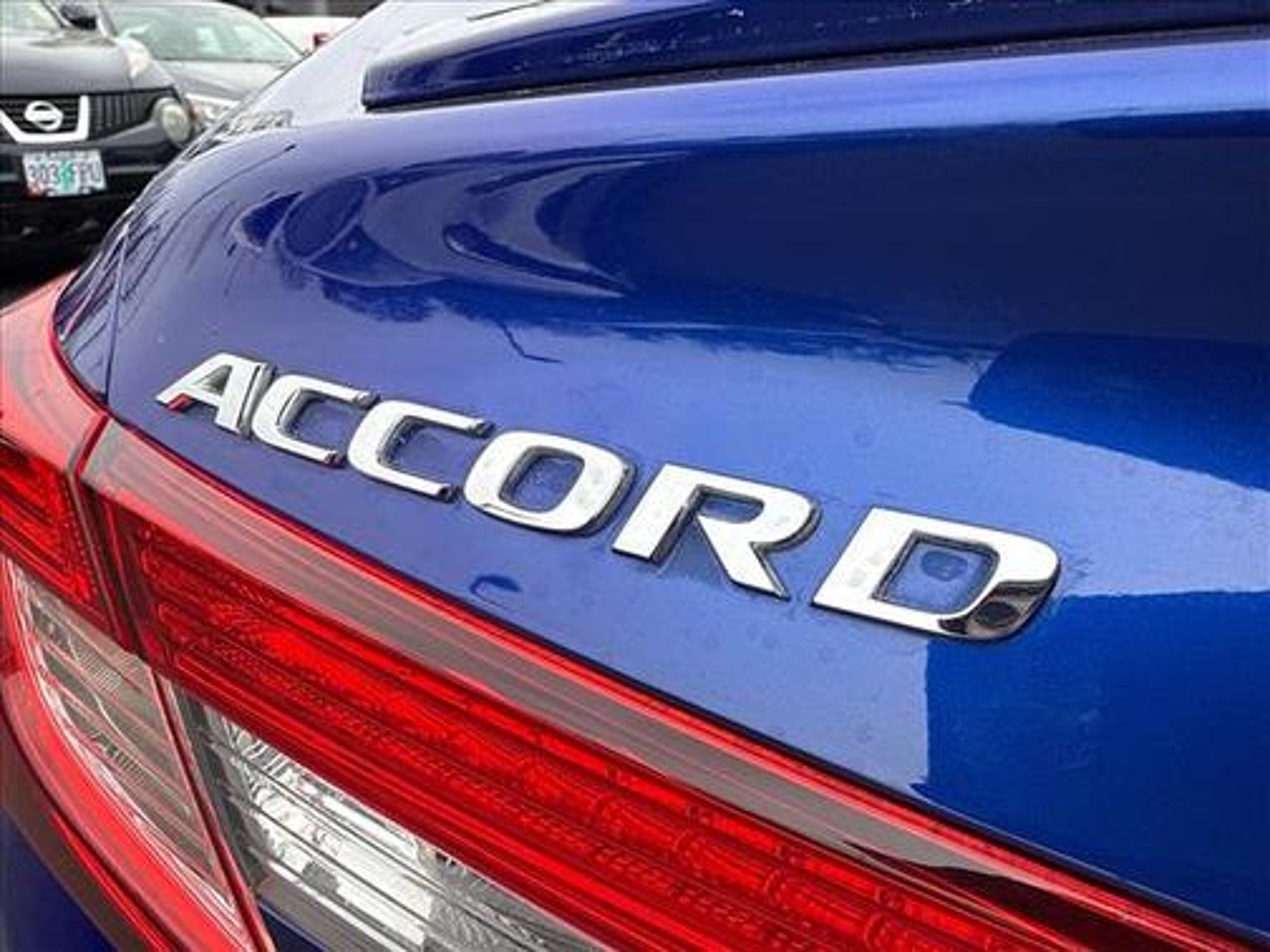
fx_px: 881
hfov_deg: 71.6
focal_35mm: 24
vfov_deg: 56.8
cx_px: 635
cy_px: 476
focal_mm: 2.22
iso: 64
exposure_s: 1/484
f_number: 2.2
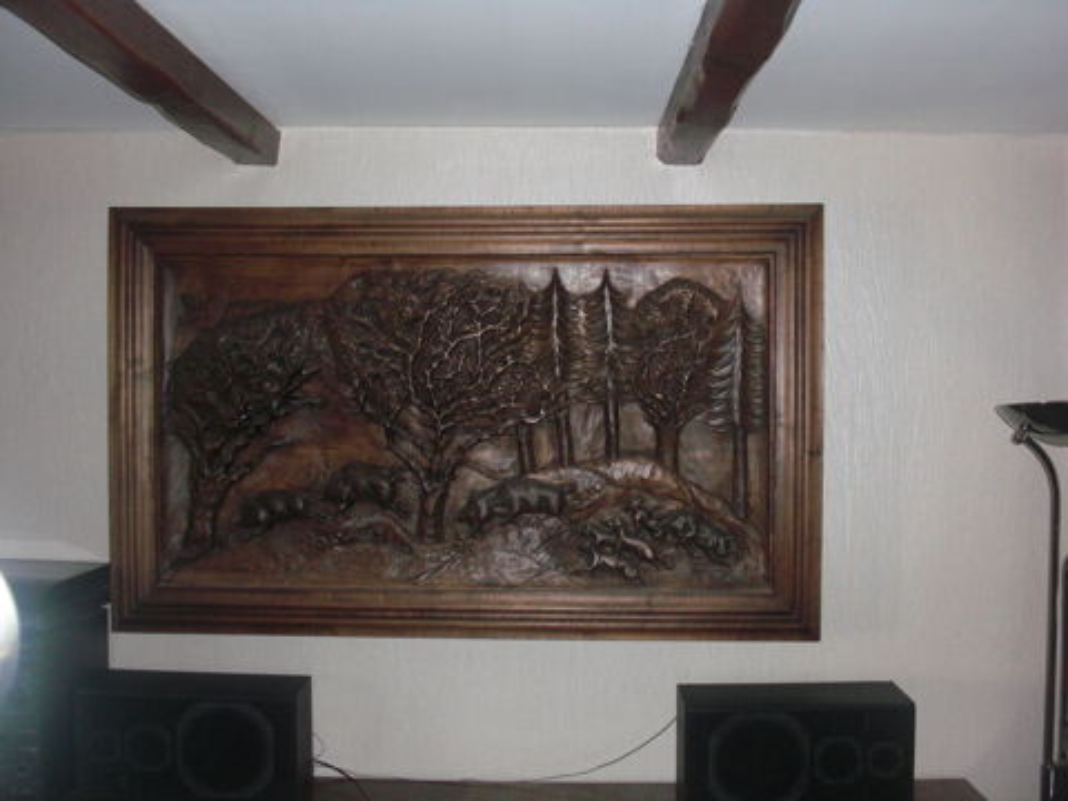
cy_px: 400
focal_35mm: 36
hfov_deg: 51.4
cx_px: 534
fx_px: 1111
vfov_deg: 39.7
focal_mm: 6.3
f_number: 2.8
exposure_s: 1/60
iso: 200
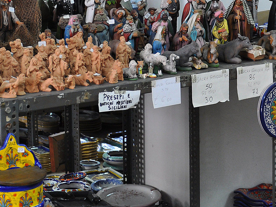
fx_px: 989
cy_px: -26
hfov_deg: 15.8
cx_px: 78
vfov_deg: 11.8
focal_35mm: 124
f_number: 4.2
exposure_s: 1/15
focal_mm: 32
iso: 400
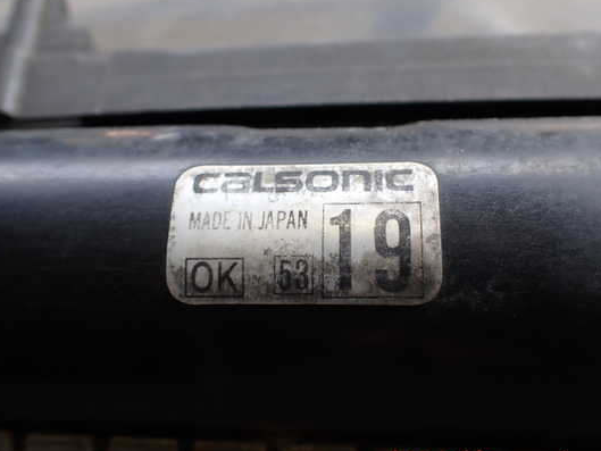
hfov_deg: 53.9
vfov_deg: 41.8
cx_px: 309
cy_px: 222
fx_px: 590
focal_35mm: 34
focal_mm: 5.4
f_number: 2.3
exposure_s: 1/125
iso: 100
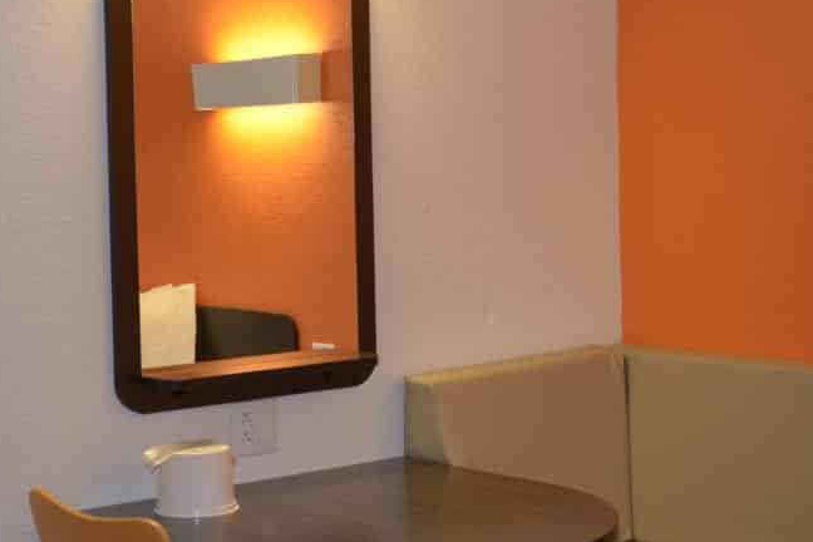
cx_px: 322
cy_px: 207
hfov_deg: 28.4
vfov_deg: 19.2
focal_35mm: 71
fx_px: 1603
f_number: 4.5
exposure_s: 1/15
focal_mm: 30
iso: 400
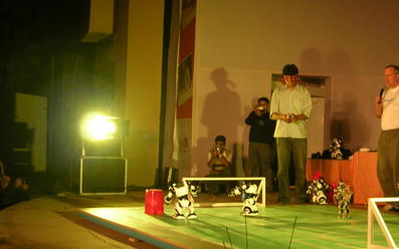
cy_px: 150
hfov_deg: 30.9
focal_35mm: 65
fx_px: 707
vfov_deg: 20.0
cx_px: 305
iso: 50
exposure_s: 1/102
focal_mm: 5.8
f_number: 2.8
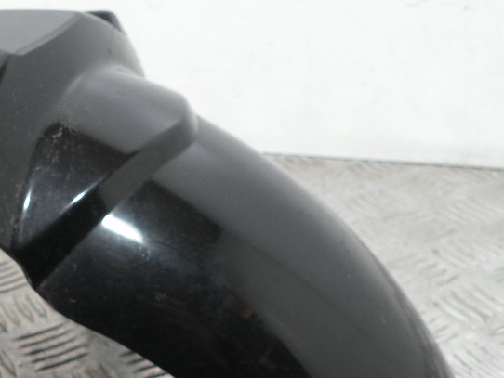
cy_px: 296
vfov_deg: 28.1
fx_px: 743
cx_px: 93
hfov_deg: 36.1
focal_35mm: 51
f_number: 2.8
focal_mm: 4.7
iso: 86
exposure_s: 1/59.7
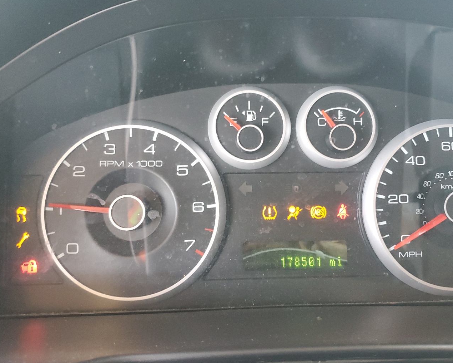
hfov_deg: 55.4
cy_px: 177
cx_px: 261
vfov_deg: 45.8
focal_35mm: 32
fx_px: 429
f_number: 1.5
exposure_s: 1/60.2
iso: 326
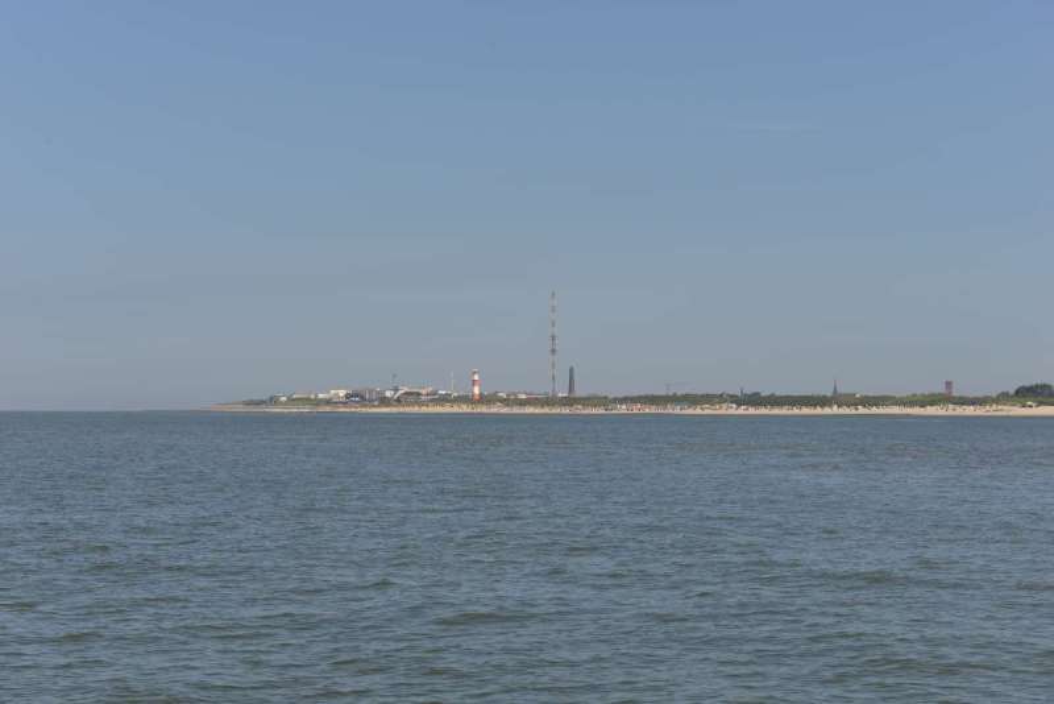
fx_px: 2050
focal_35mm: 70
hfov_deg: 28.8
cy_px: 352
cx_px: 527
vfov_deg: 19.5
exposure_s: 1/400
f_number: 10
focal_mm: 70
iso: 125
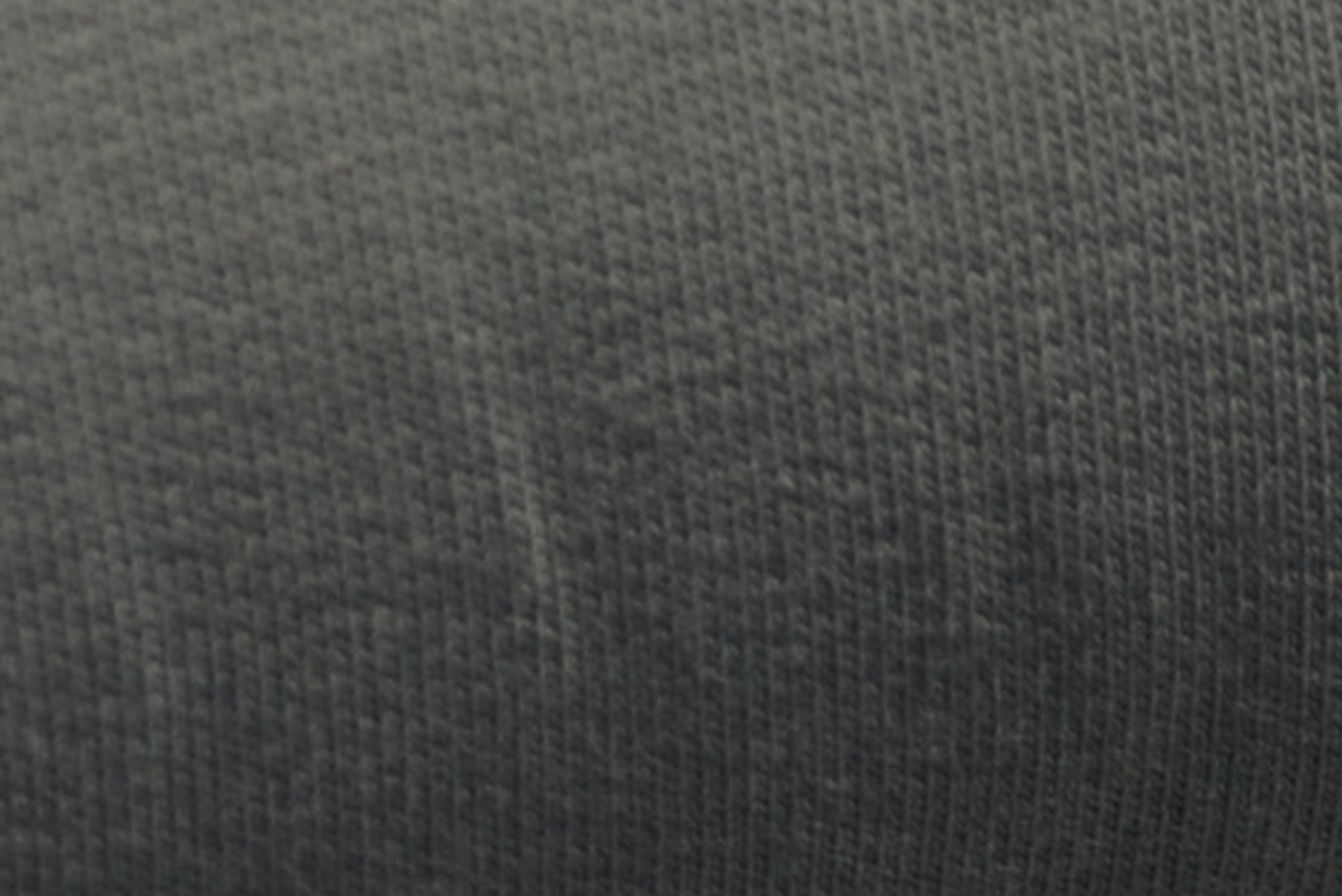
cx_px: 152
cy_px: 2206
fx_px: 13795
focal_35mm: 370
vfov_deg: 3.7
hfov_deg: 5.6
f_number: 5.3
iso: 100
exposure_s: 1/30
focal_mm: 44
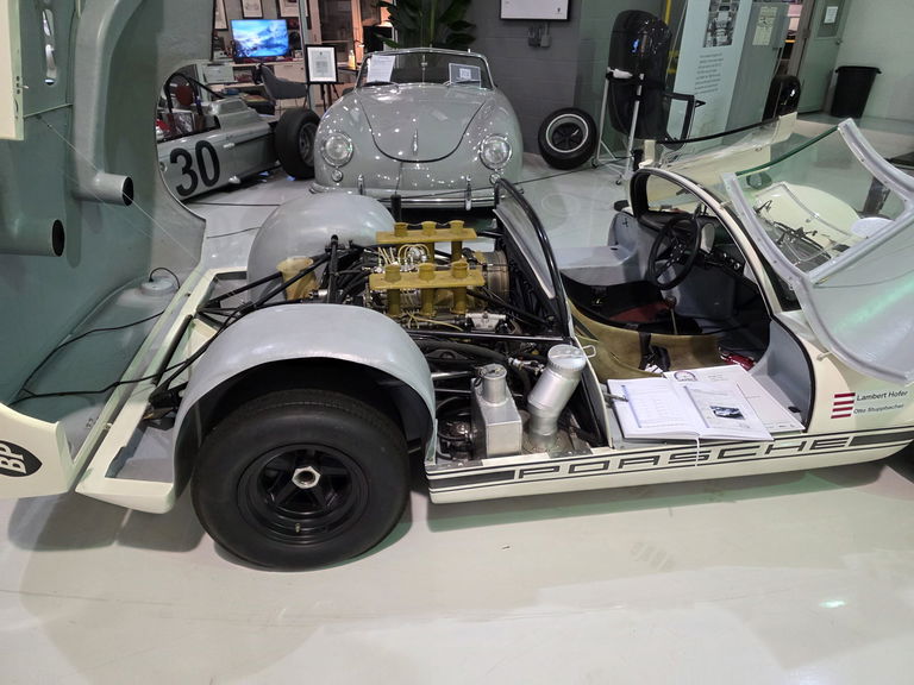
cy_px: 342
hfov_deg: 73.9
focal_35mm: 23
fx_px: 607
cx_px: 457
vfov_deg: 58.9
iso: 640
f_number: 1.7
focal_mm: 6.3
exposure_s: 1/120
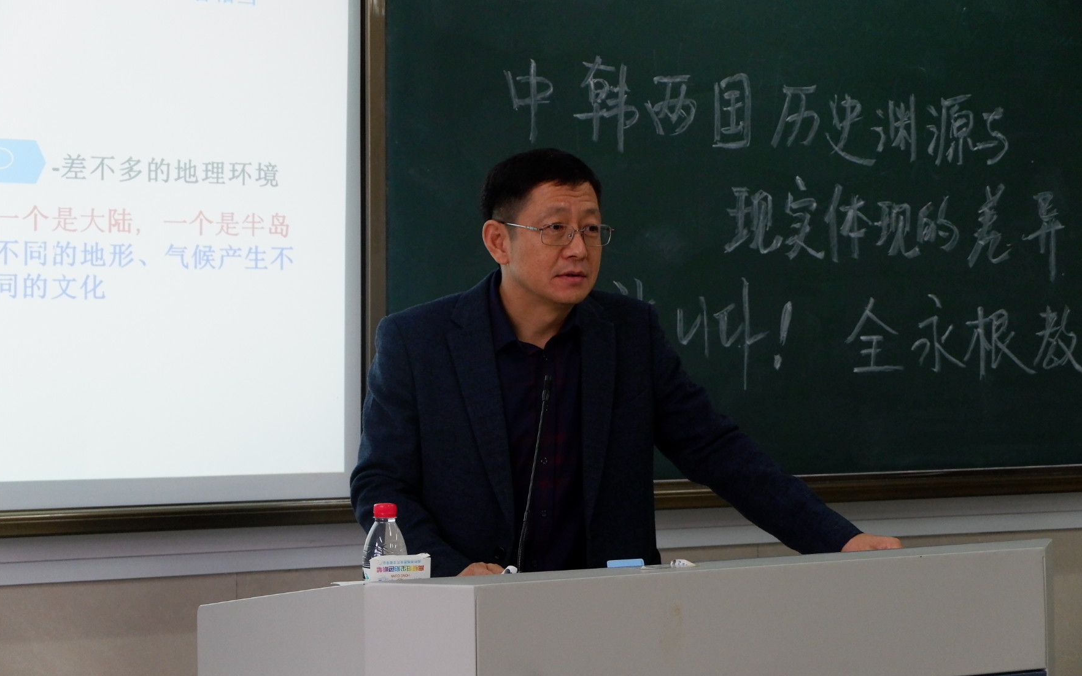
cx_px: 538
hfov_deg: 26.8
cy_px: 314
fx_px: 2271
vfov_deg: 16.9
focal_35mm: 77
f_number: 5.6
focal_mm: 50
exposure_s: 1/140
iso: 2500
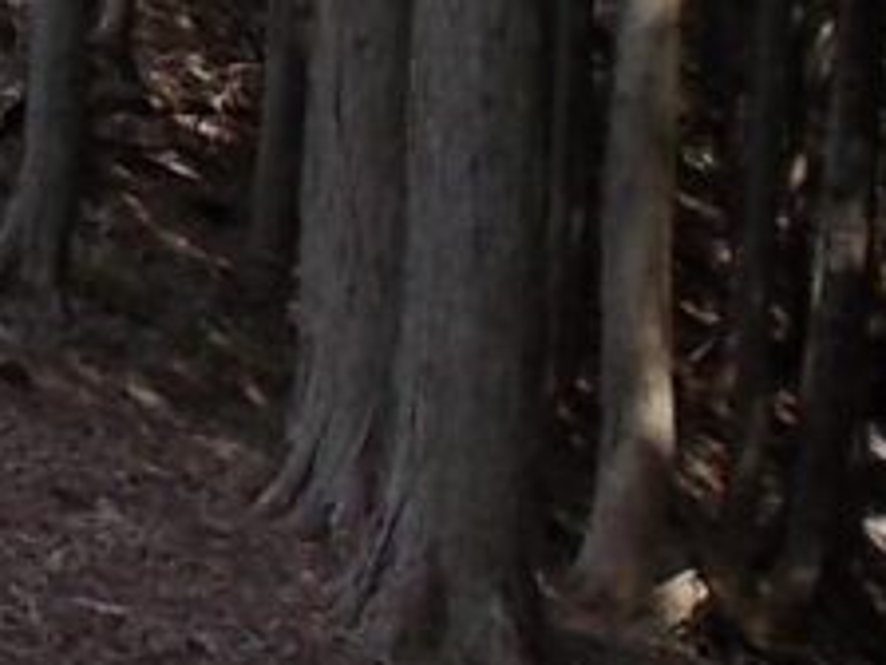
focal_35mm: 119
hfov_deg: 14.1
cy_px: 123
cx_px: -839
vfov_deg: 12.4
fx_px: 3046
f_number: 3.2
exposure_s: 1/200
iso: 80
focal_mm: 4.6
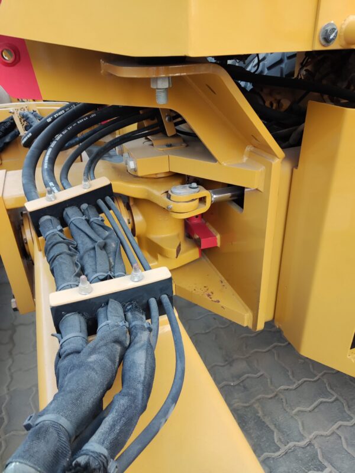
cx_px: 178
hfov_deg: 54.9
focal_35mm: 25
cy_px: 236
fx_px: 342
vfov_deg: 69.4
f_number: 1.79
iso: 116
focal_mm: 4.71
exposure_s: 1/50
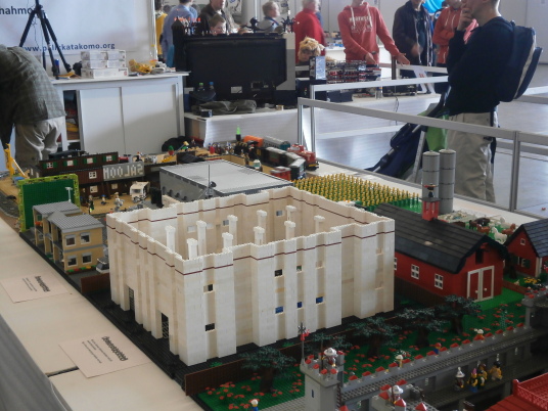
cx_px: 274
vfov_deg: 30.9
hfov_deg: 40.4
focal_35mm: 47
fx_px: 744
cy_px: 206
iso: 200
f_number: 3.4
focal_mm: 8.3
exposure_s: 1/30
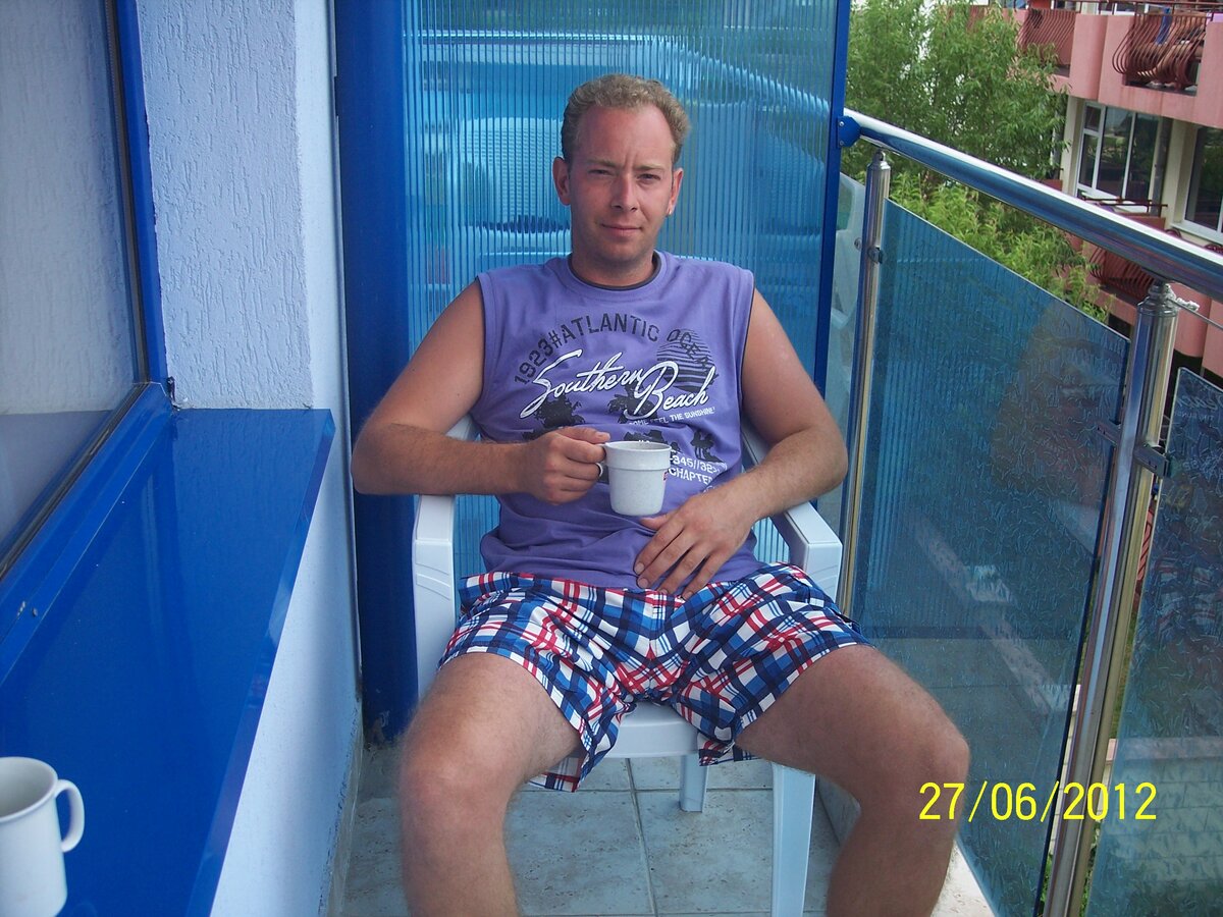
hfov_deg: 47.9
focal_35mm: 39
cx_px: 612
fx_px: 1378
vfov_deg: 36.8
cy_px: 458
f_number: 3.4
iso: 100
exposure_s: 1/180
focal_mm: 8
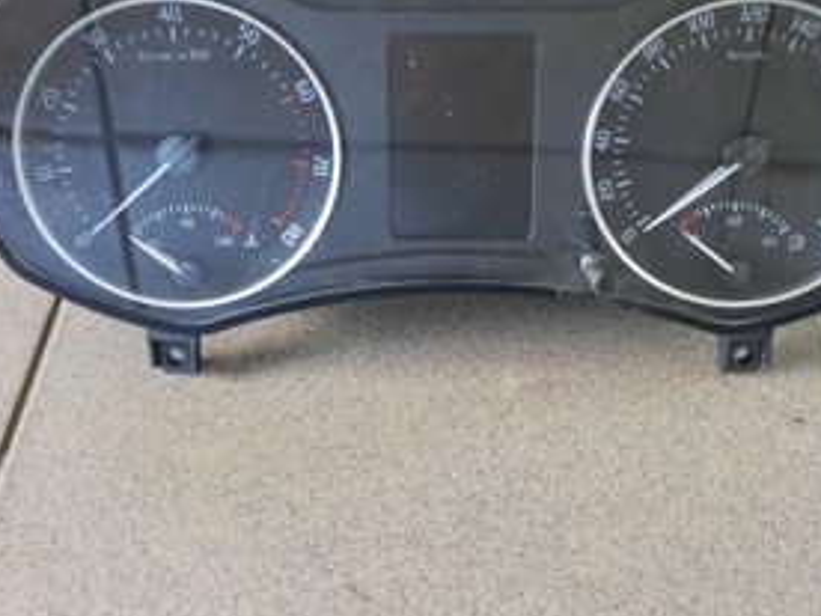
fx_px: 901
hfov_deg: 49.0
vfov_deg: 36.8
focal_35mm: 38
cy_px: 156
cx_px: 434
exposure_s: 1/24
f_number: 2
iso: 500
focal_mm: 4.6
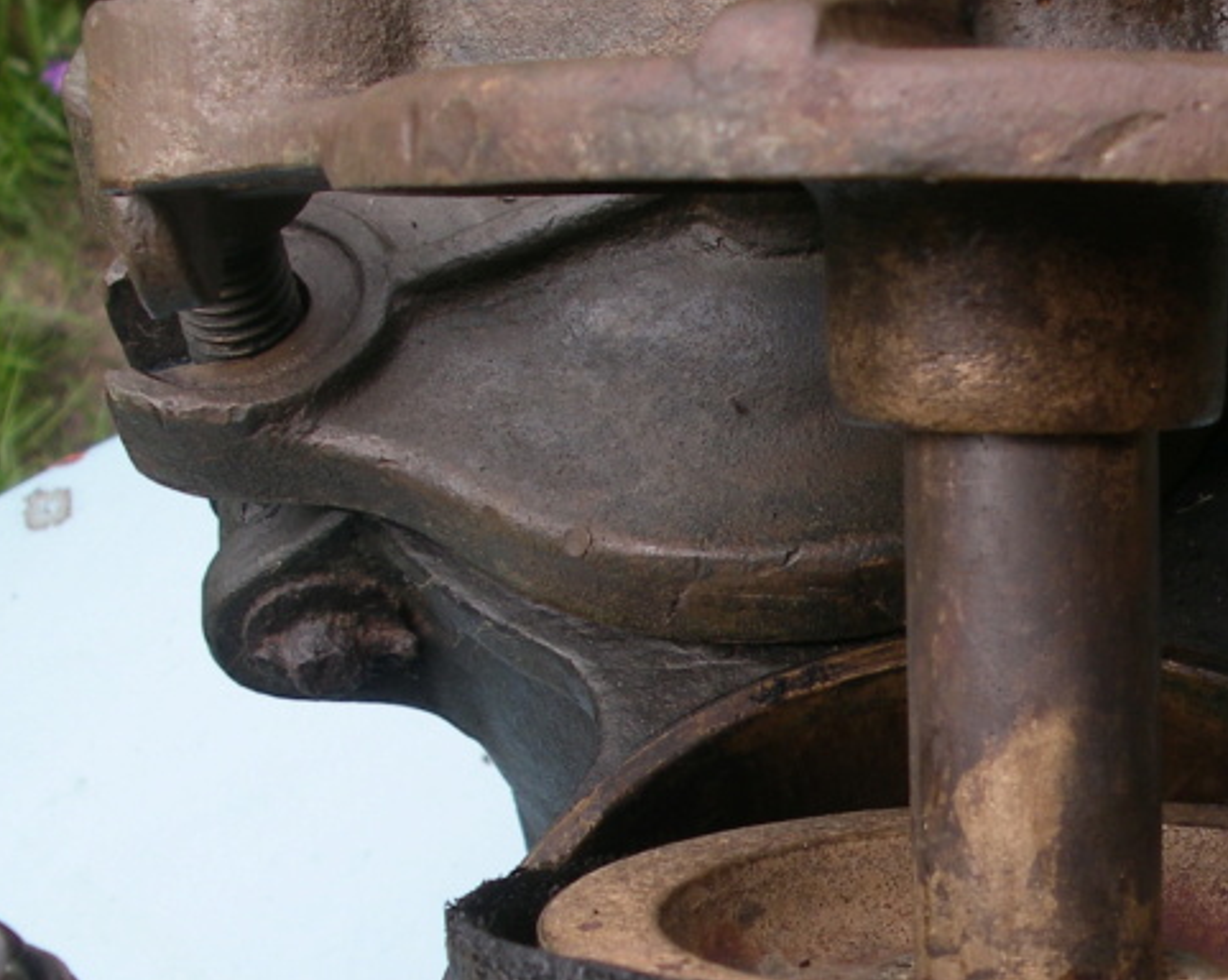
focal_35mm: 77
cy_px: 818
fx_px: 2796
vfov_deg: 19.6
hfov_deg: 24.2
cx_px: 1075
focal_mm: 7.8
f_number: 3.5
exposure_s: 1/160
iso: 80
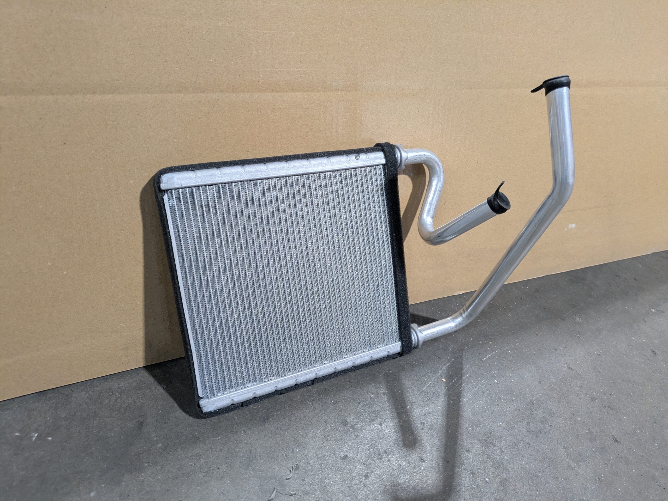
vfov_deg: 54.9
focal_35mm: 25
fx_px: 483
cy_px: 250
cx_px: 334
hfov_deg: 69.4
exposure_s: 1/33.3
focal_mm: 5.43
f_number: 1.89
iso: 249
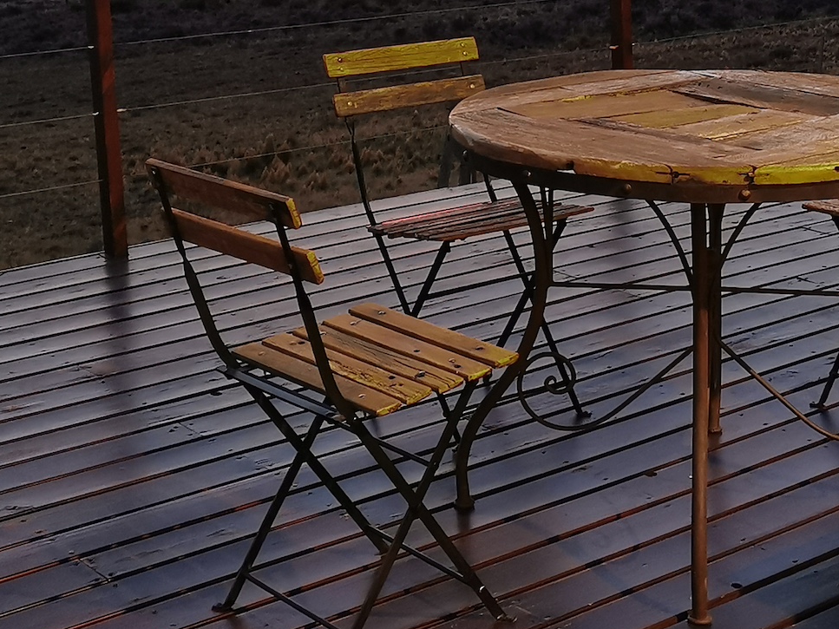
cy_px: 133
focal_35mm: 75
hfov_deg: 25.9
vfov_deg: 19.5
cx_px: 501
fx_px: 1818
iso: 320
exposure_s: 1/50
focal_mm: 5.58
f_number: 1.8
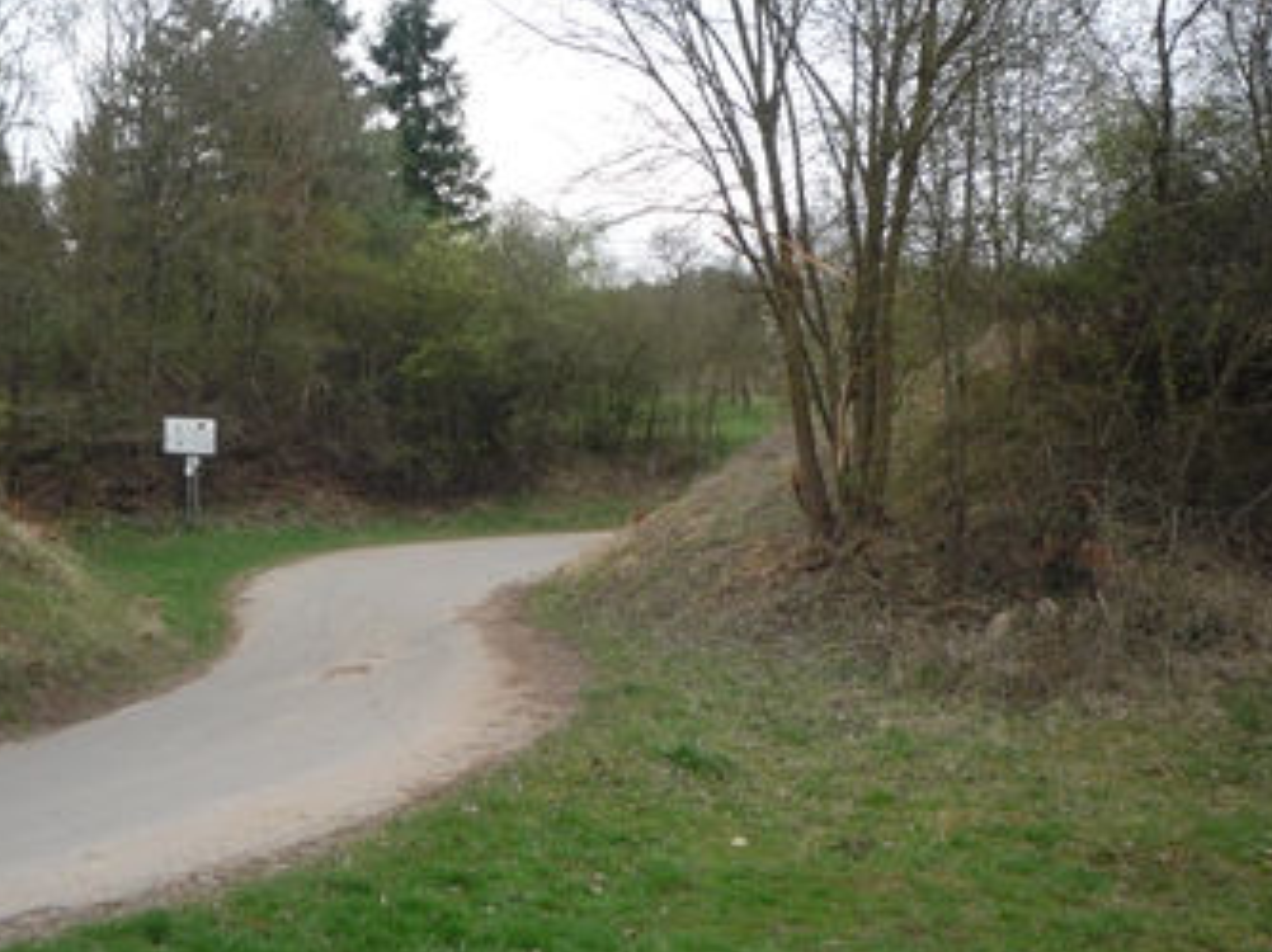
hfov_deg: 40.8
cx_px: 427
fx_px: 1689
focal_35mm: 46
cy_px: 430
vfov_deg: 31.5
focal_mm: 5.2
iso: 100
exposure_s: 1/200
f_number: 4
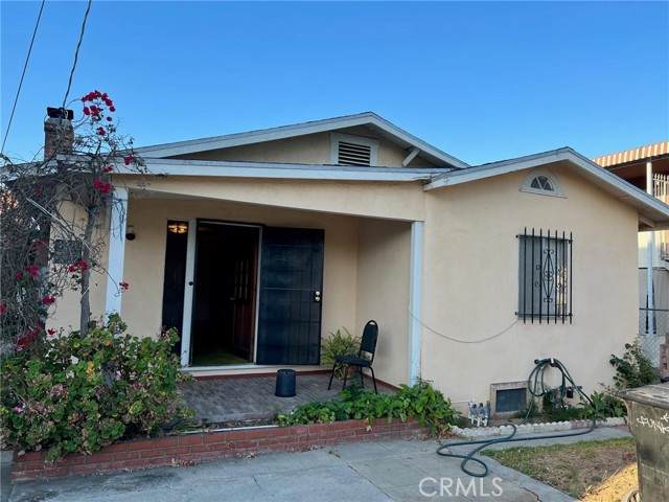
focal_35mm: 26
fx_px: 502
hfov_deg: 67.3
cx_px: 334
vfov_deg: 53.1
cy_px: 251
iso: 50
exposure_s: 1/1196
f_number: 1.5
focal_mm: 5.7
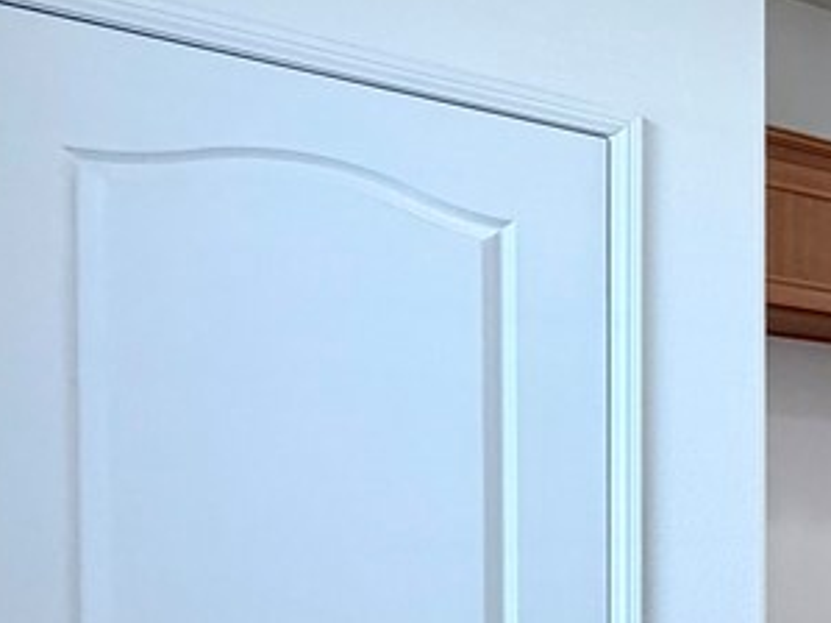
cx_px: 1342
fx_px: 1152
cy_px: 565
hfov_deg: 25.4
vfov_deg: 29.0
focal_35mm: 48
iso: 200
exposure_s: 1/120
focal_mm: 2.22
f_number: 2.2
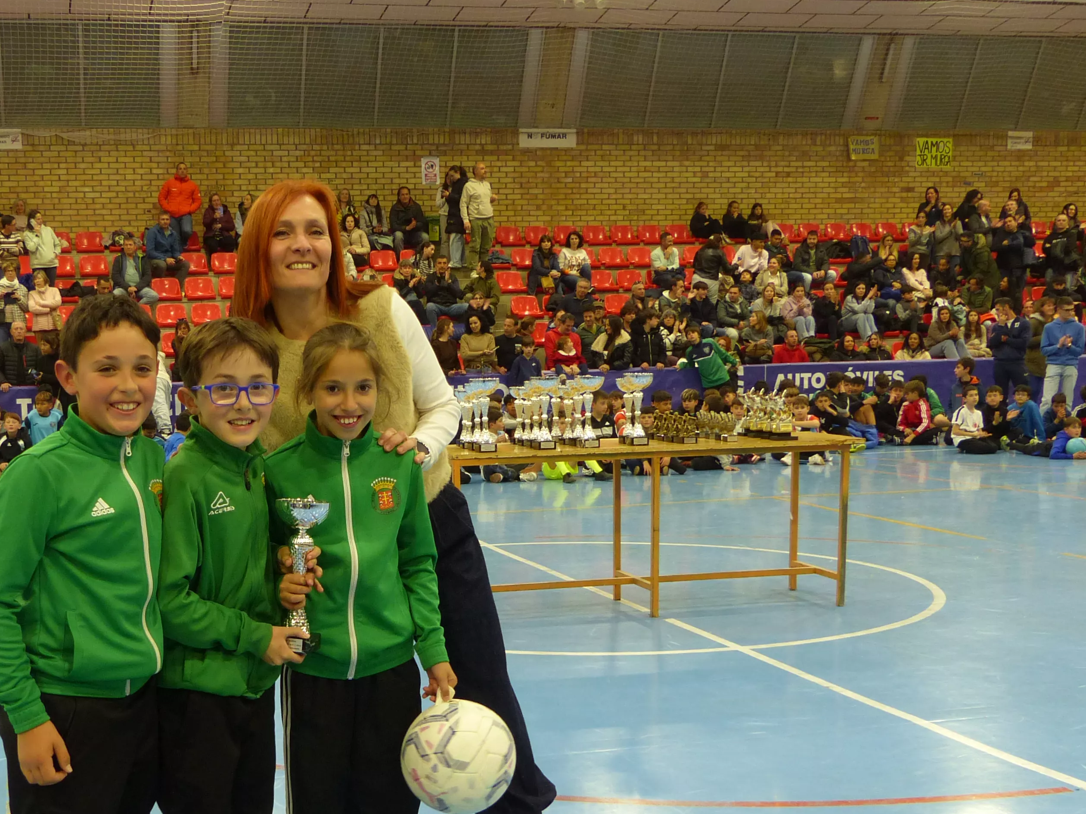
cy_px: 590
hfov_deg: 40.6
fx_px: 1443
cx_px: 345
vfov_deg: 31.1
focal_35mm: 46
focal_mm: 5.3
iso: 200
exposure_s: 1/40
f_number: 2.8
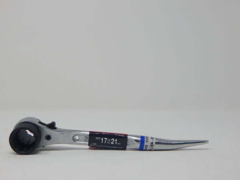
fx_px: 374
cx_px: 120
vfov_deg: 27.0
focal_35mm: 54
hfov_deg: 35.5
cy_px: 90
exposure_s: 1/100
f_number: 3.8
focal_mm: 9.7
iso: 125
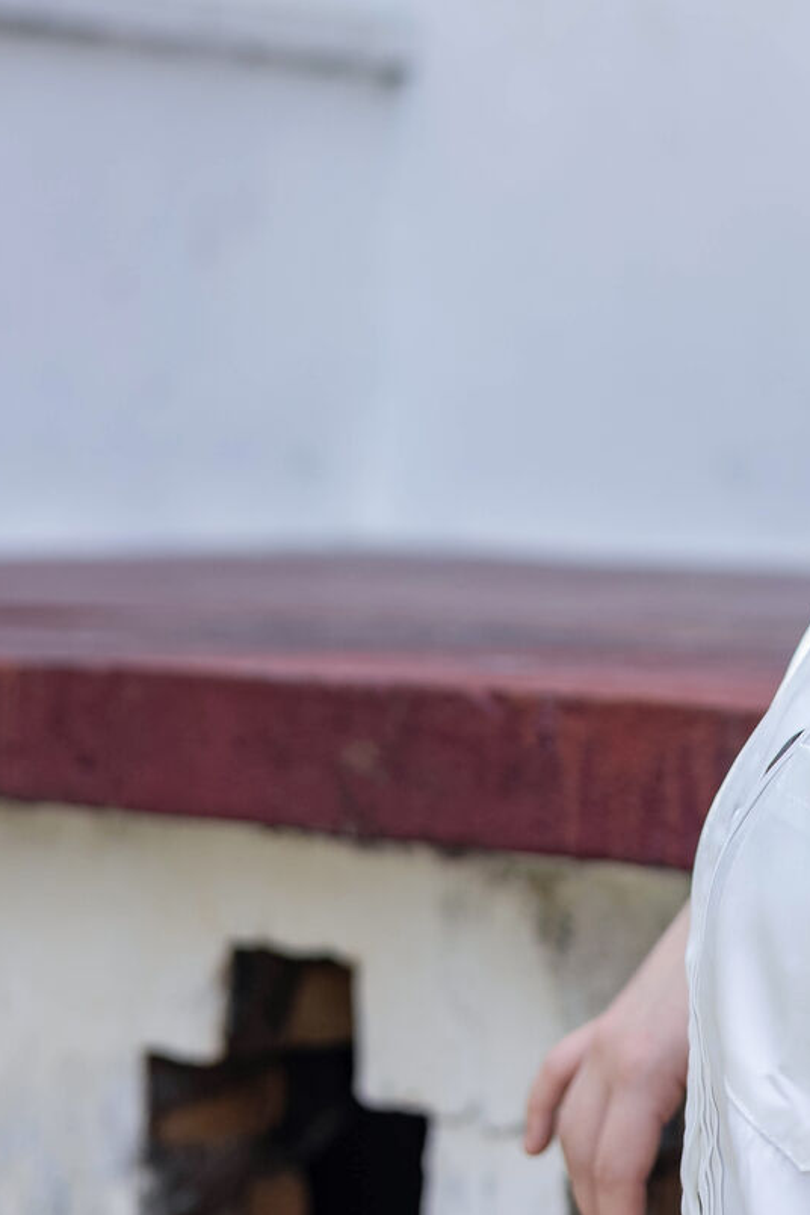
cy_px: 53
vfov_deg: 17.9
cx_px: 866
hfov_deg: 12.1
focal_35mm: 112
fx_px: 3780
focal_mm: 50
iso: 125
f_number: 3.2
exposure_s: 1/640
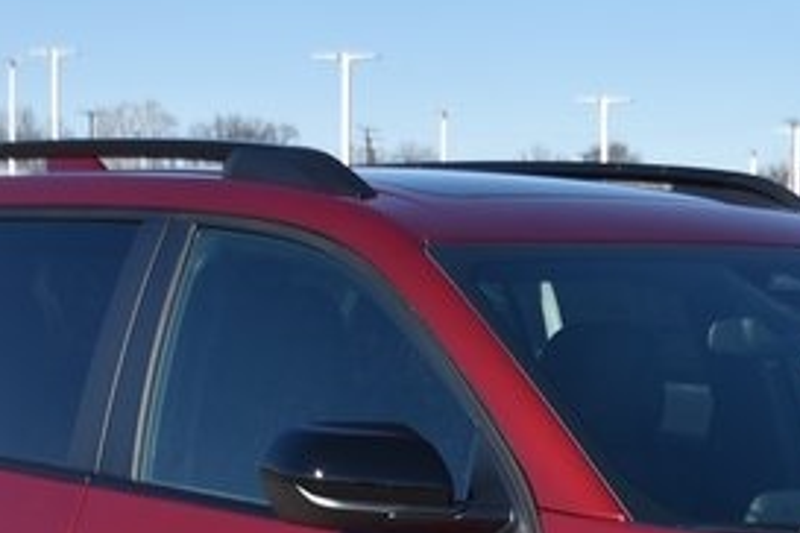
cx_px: 886
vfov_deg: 10.0
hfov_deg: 14.8
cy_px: 656
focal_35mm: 135
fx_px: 3000
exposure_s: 1/800
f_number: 4.5
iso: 100
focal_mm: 24
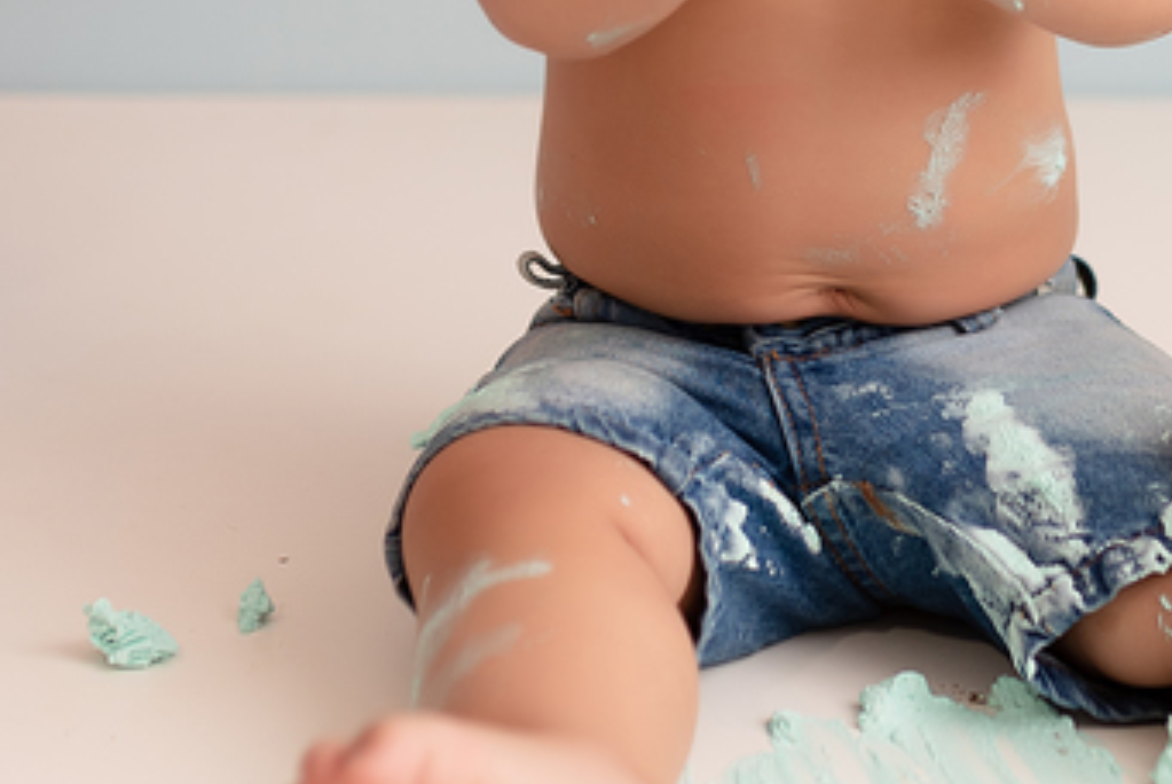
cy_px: -263
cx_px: 835
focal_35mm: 123
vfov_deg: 10.9
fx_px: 4008
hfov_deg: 16.6
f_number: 1.8
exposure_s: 1/160
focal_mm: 35
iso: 125
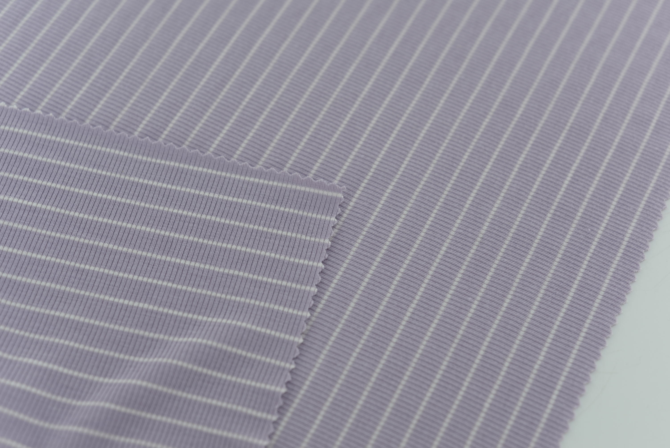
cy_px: 224
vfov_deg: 27.0
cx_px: 335
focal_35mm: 50
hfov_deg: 39.6
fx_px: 931
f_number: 3.5
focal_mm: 50
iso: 100
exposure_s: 1/200
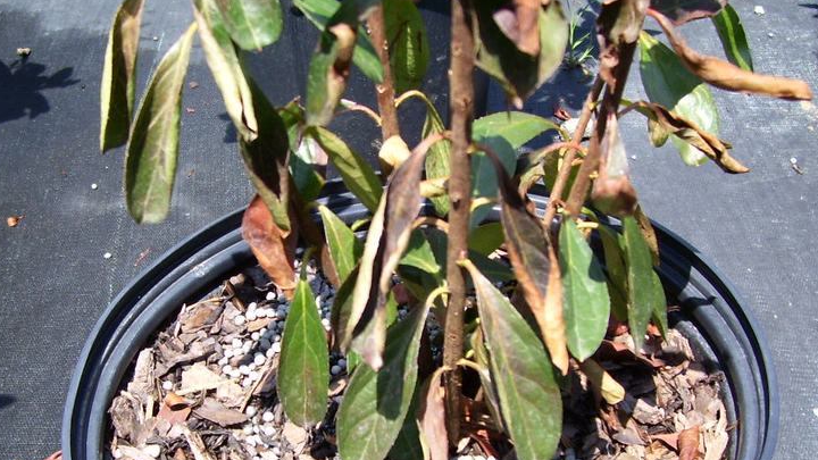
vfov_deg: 24.8
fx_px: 1041
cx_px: 374
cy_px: 300
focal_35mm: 48
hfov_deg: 42.9
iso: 80
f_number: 2.7
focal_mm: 5.6
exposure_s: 1/500
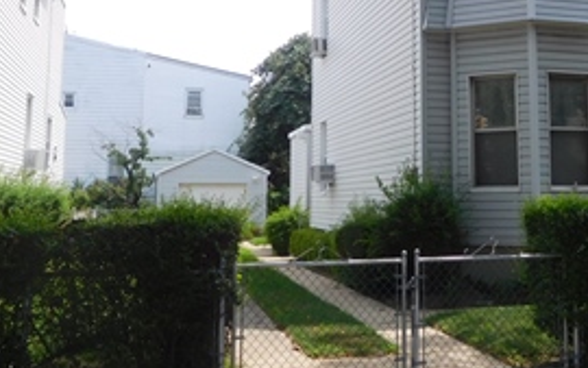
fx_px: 786
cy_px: 90
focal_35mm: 49
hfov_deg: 40.0
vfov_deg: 26.0
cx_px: 438
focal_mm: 4.5
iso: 125
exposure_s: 1/800
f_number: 3.4
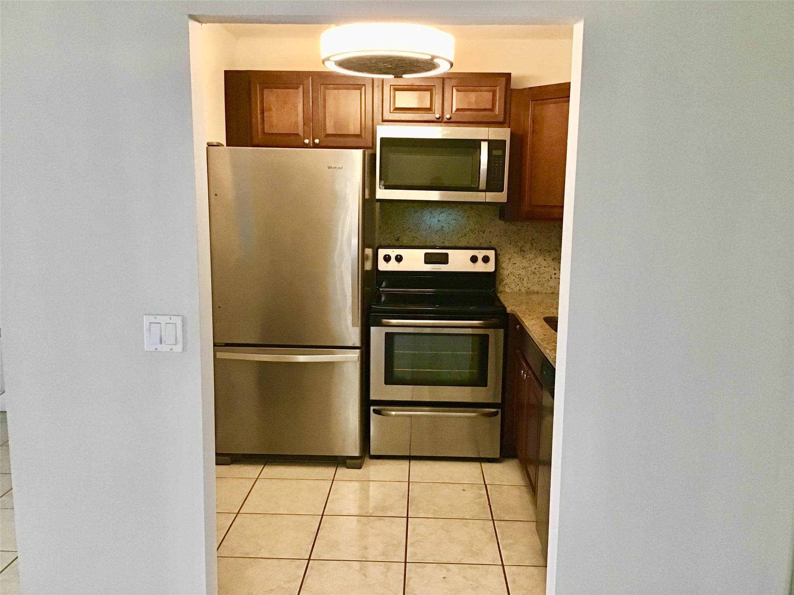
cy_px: 298
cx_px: 397
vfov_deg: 45.4
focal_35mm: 31
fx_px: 711
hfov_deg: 58.4
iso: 200
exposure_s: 1/24
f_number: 2.4
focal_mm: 3.3
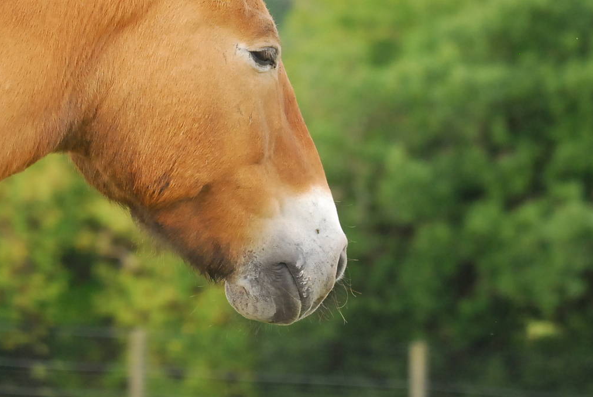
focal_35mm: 320
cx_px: 203
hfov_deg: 6.4
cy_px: 126
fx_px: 5274
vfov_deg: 4.3
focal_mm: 135
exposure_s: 1/500
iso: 800
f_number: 5.6
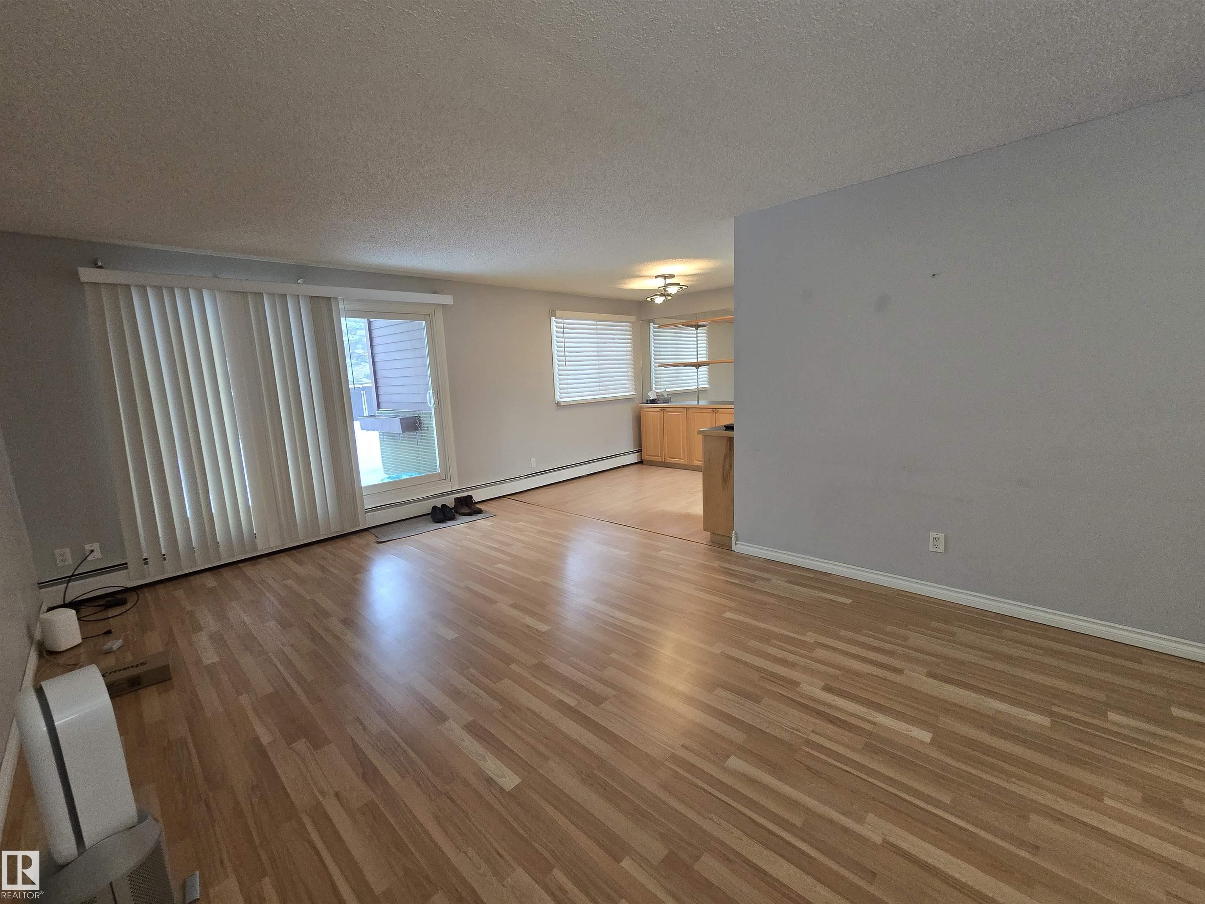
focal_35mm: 13
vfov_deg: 89.9
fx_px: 453
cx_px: 602
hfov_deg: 106.2
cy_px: 452
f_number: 2.2
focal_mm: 2.2
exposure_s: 1/60
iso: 250
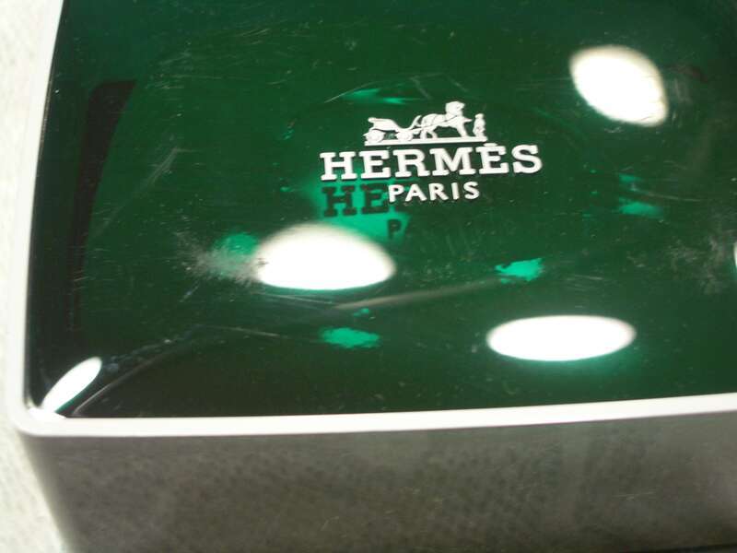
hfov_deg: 31.2
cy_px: 276
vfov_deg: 23.7
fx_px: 1320
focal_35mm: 62
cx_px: 368
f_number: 3.5
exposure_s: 1/8
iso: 100
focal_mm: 10.2
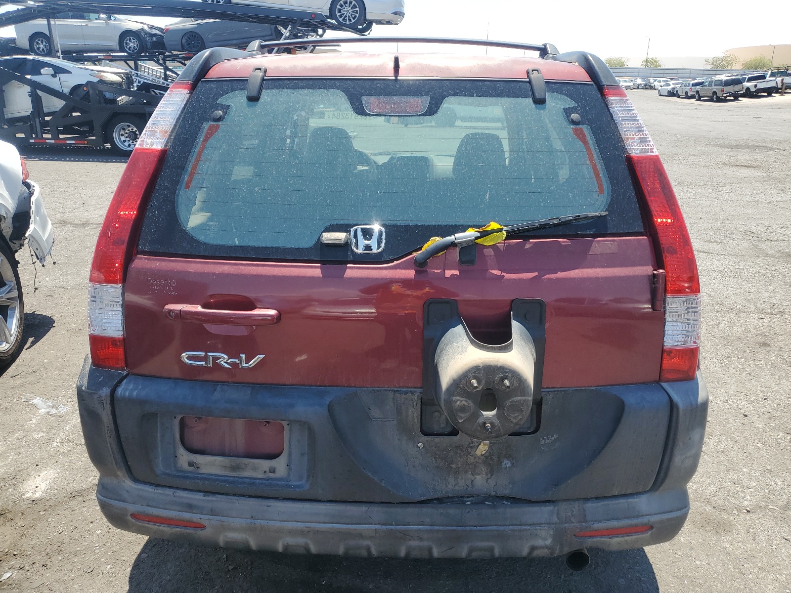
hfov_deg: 67.3
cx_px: 396
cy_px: 296
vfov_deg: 53.1
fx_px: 594
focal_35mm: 26
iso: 50
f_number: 1.5
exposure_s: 1/1667
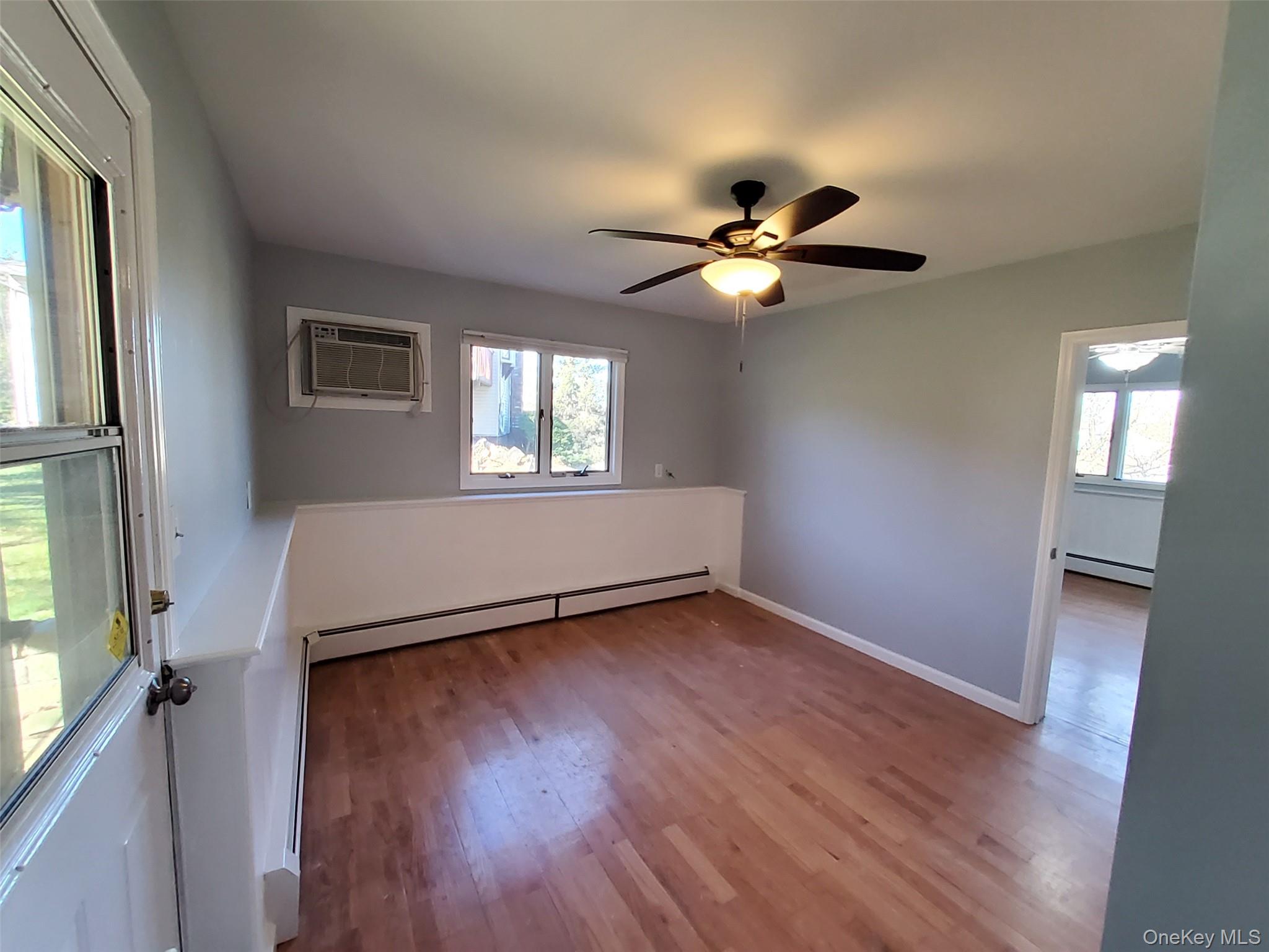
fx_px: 477
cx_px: 634
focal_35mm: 13
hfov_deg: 106.2
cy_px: 476
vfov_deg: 89.9
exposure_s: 1/60
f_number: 2.2
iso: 250
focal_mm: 1.13
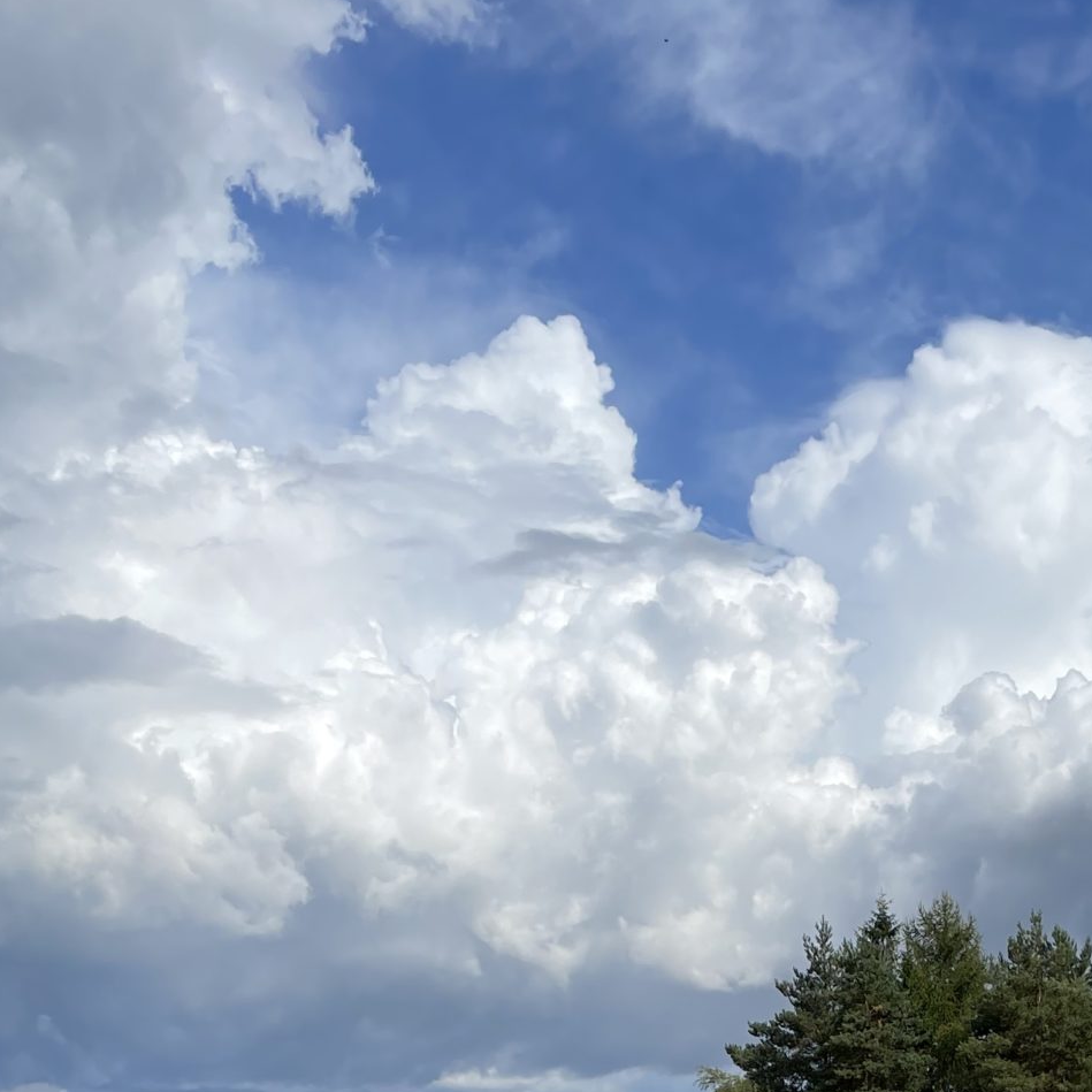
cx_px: 950
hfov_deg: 26.9
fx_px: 2213
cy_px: 1374
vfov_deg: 24.6
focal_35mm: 62
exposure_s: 1/5556
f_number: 1.6
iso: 32
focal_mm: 4.2
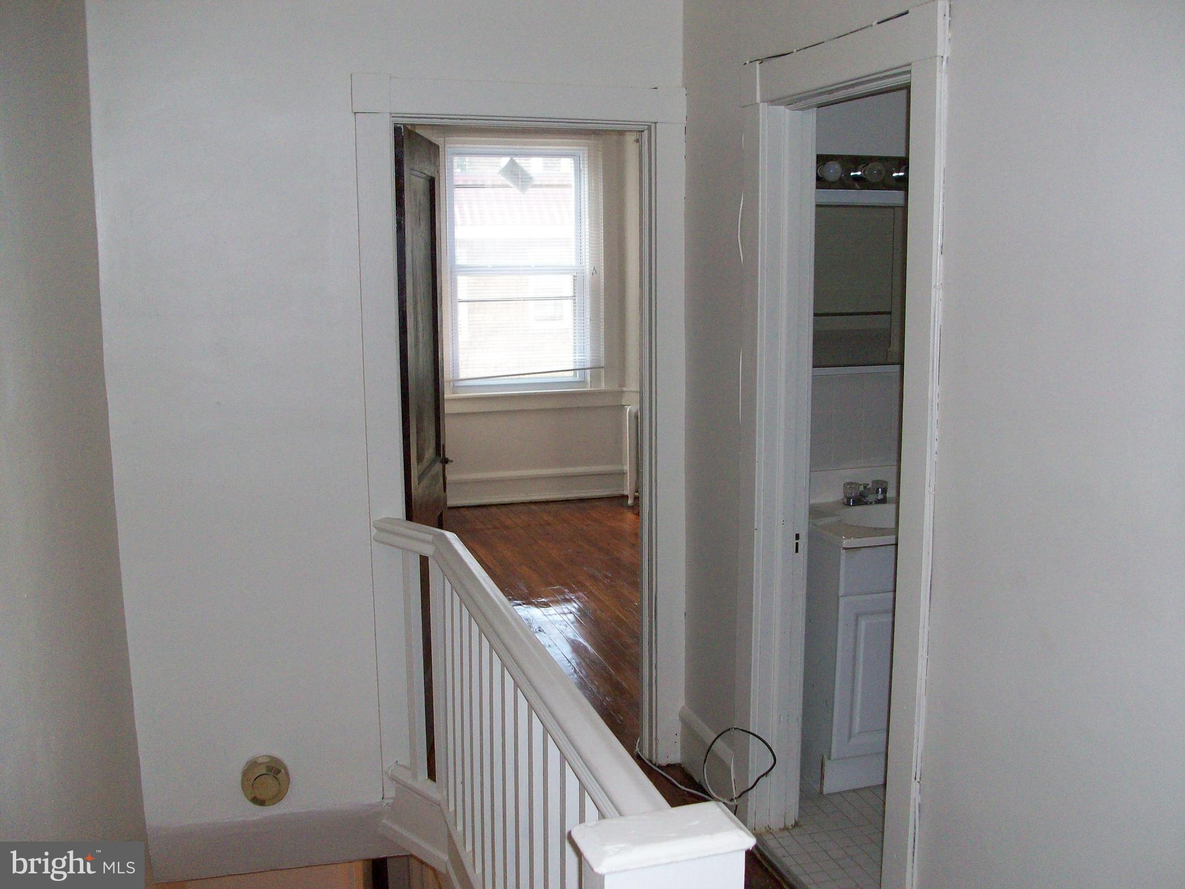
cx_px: 592
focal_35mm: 34
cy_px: 444
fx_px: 1164
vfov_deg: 41.8
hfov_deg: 54.0
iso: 160
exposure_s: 1/60
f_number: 2.8
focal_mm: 5.7
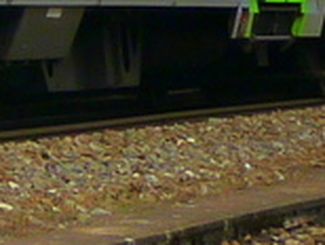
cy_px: -275
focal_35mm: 312
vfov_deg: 4.7
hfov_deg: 6.2
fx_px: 2934
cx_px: -350
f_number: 4.2
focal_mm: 8
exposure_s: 1/320
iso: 160
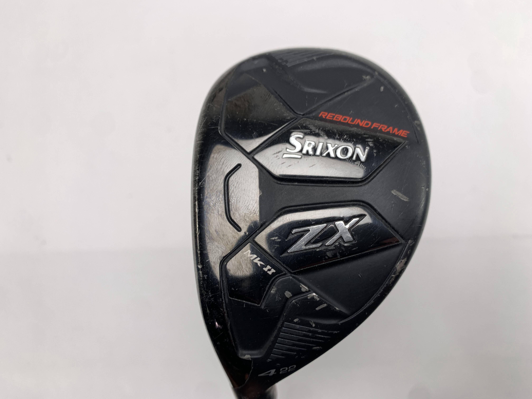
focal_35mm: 26
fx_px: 400
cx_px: 266
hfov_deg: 67.3
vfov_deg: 53.1
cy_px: 200
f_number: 1.8
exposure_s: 1/120
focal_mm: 4.25
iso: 25
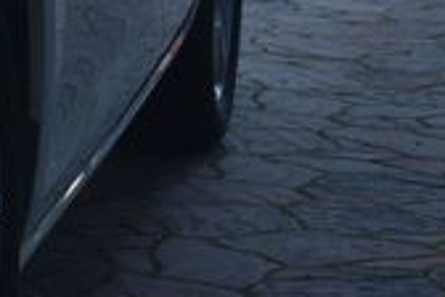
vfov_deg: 5.9
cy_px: 13
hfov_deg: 8.2
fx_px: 2868
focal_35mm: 232
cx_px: -622
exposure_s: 1/320
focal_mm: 38
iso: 500
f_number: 9
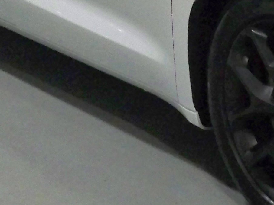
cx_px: 334
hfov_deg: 13.6
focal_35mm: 141
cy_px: -50
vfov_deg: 10.3
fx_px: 1116
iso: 500
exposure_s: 1/60
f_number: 3.1
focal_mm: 6.3
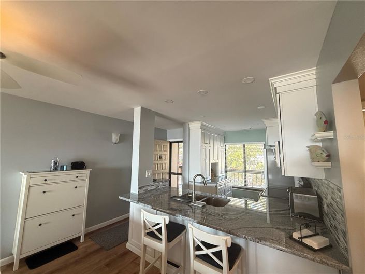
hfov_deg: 102.1
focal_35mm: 14
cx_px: 182
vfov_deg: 85.6
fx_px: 148
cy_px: 137
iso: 250
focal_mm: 2.22
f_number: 2.2
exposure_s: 1/120
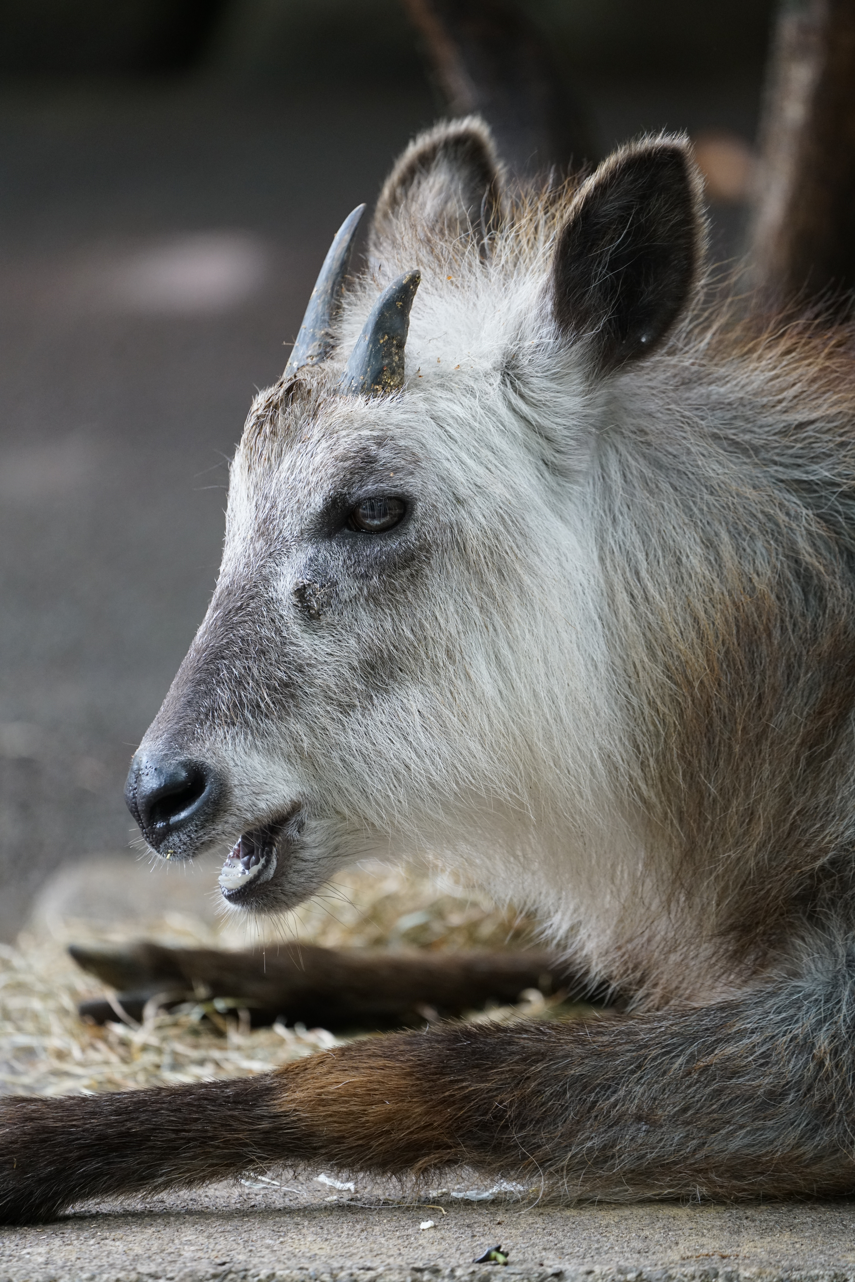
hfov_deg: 3.4
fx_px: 14244
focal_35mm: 400
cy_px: 641
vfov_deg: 5.2
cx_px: 428
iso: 2000
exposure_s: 1/400
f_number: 5.6
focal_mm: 400
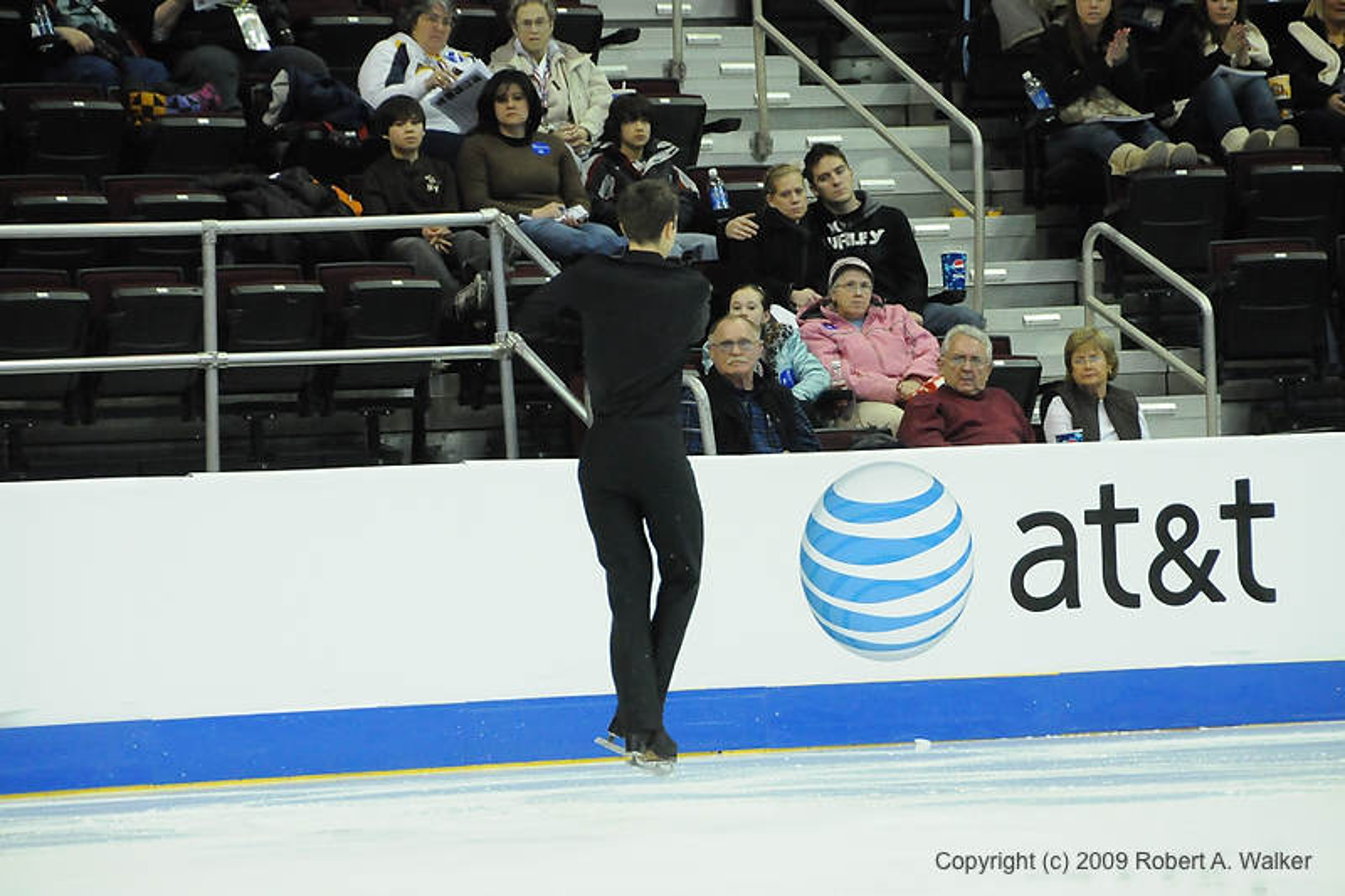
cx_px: 672
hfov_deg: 9.2
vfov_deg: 6.1
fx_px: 8404
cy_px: 448
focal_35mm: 225
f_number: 5.6
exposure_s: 1/640
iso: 3200
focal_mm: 150
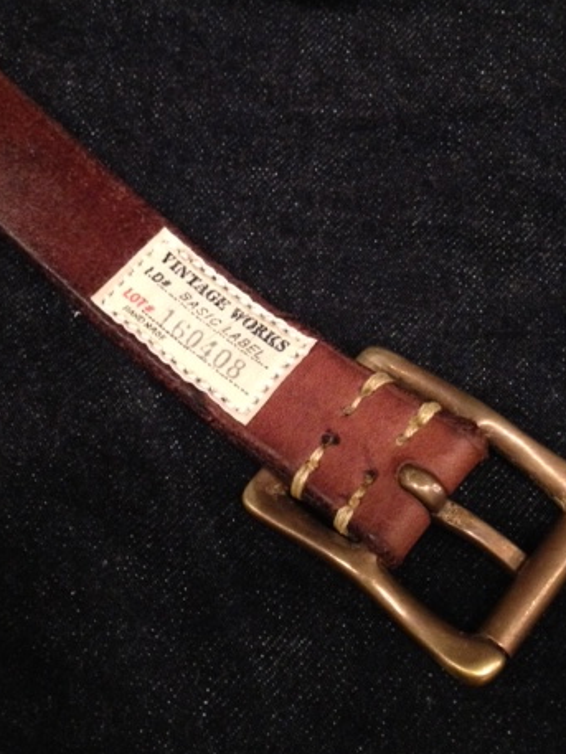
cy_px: 271
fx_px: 1068
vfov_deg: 38.6
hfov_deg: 29.7
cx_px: 246
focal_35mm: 49
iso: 320
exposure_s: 1/20
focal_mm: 4.28
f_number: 2.4
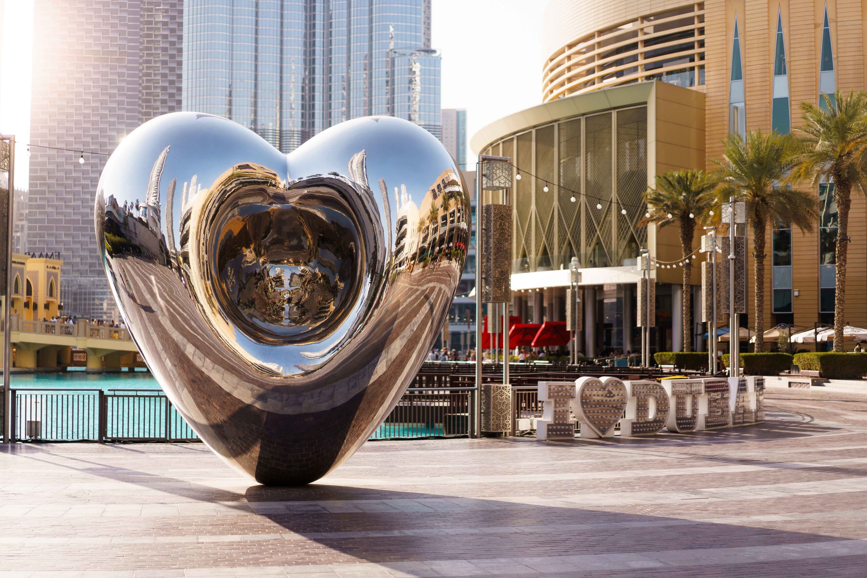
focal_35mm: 55
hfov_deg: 36.2
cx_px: 434
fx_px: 1325
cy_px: 289
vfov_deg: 24.6
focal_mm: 55
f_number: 1.8
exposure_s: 1/4000
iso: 100
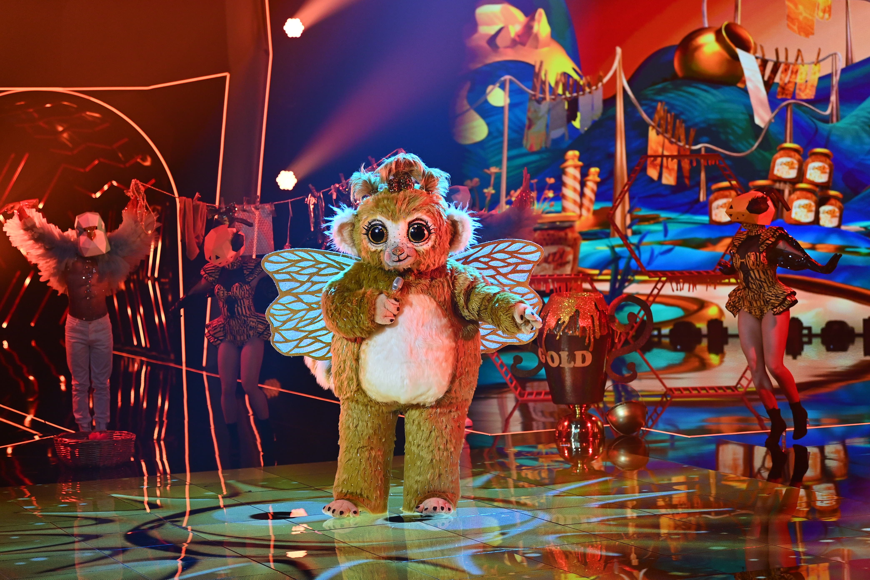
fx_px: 2223
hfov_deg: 22.1
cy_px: 290
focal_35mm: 92
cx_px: 435
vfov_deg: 14.9
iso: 2000
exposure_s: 1/320
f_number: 2.8
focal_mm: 92
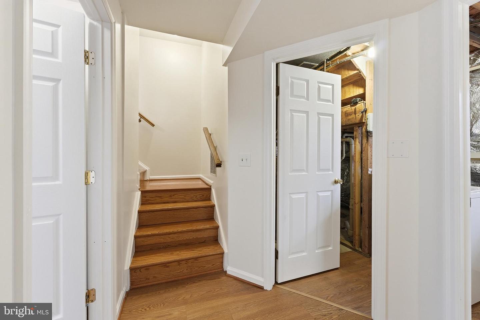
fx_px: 187
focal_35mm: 14
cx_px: 240
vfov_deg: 81.2
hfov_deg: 104.3
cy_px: 160
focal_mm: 14
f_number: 11
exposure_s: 1/80
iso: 400
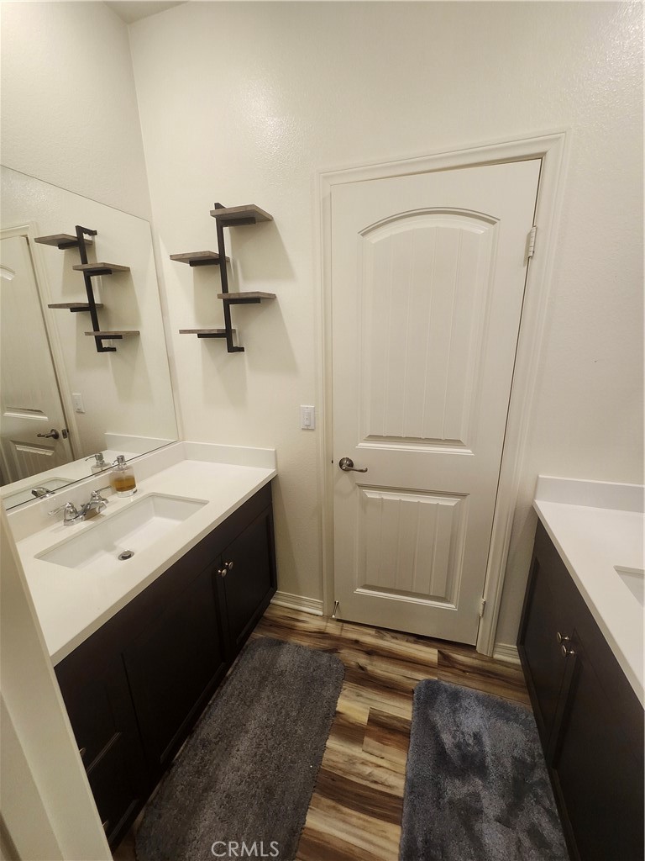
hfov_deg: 89.9
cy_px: 430
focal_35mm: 13
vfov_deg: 106.2
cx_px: 322
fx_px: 323
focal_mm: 1.74
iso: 125
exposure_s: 1/60
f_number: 2.2
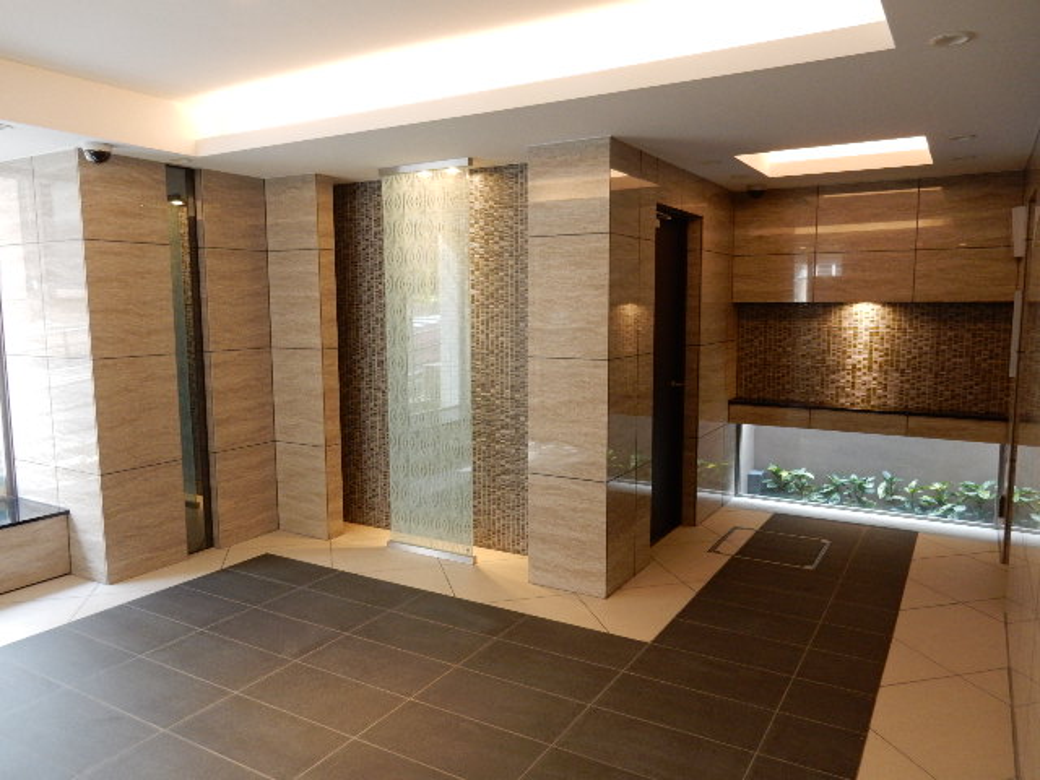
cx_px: 520
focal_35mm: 25
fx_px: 751
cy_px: 390
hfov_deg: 69.4
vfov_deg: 54.9
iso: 250
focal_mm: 4.5
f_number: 3.7
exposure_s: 1/30
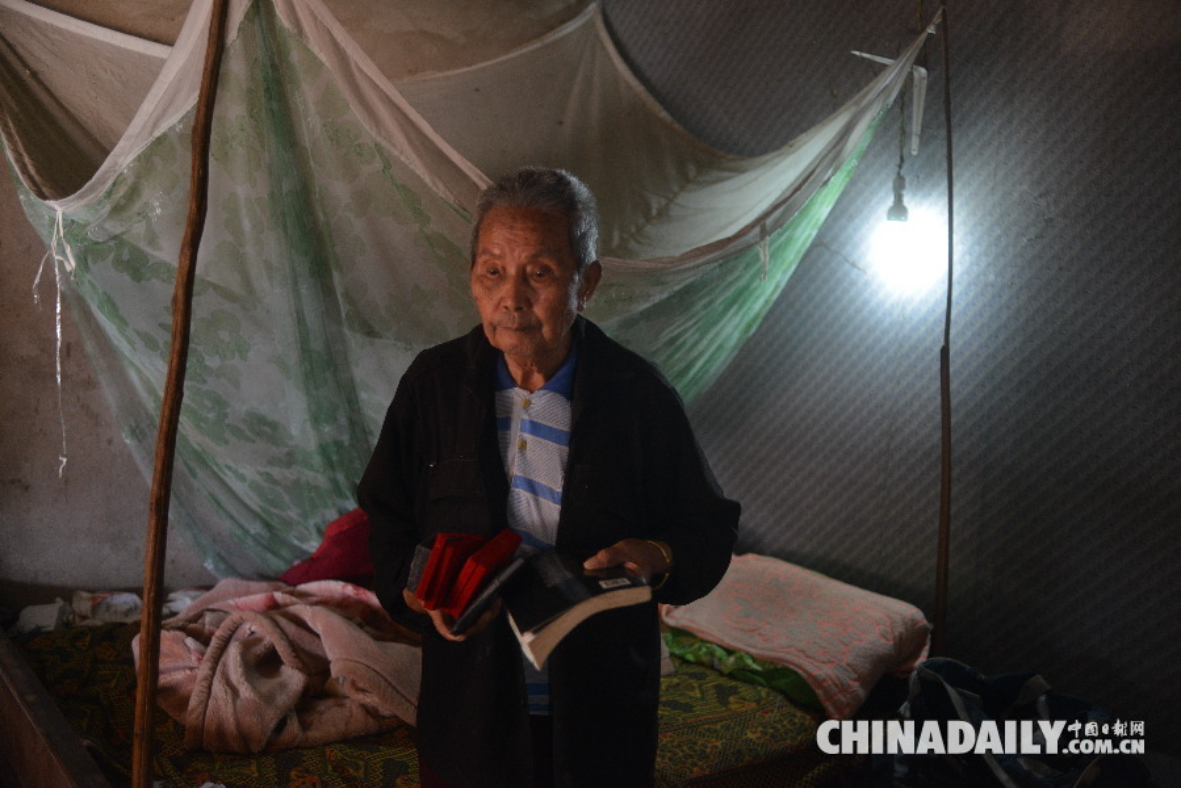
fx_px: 1148
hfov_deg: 54.4
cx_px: 590
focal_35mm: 35
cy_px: 394
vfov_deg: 37.9
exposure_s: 1/80
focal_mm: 35
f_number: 2
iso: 1000
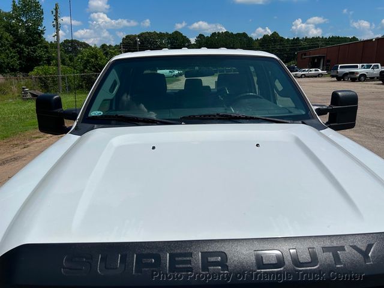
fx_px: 288
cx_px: 192
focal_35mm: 26
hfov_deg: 67.3
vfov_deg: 53.1
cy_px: 144
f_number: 1.5
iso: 50
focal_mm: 5.7
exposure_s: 1/16393
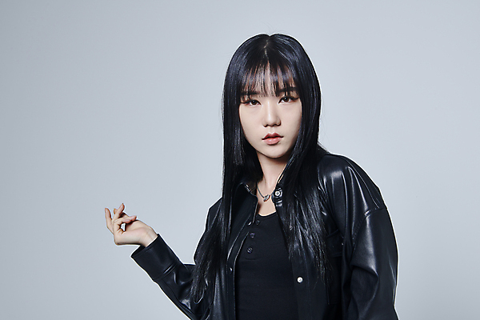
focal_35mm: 60
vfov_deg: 22.6
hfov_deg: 33.4
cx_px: 240
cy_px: 160
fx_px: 800
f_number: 14
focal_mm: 60
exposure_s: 1/200
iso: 125
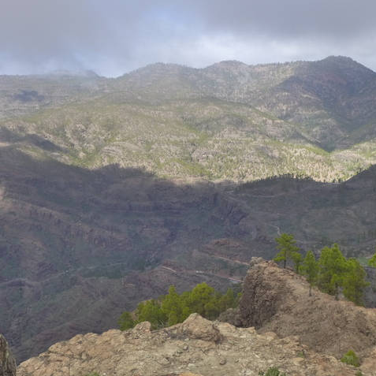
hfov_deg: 40.7
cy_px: 188
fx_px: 504
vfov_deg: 40.9
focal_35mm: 41
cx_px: 227
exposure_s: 1/1600
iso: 400
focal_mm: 6.3
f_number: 2.8
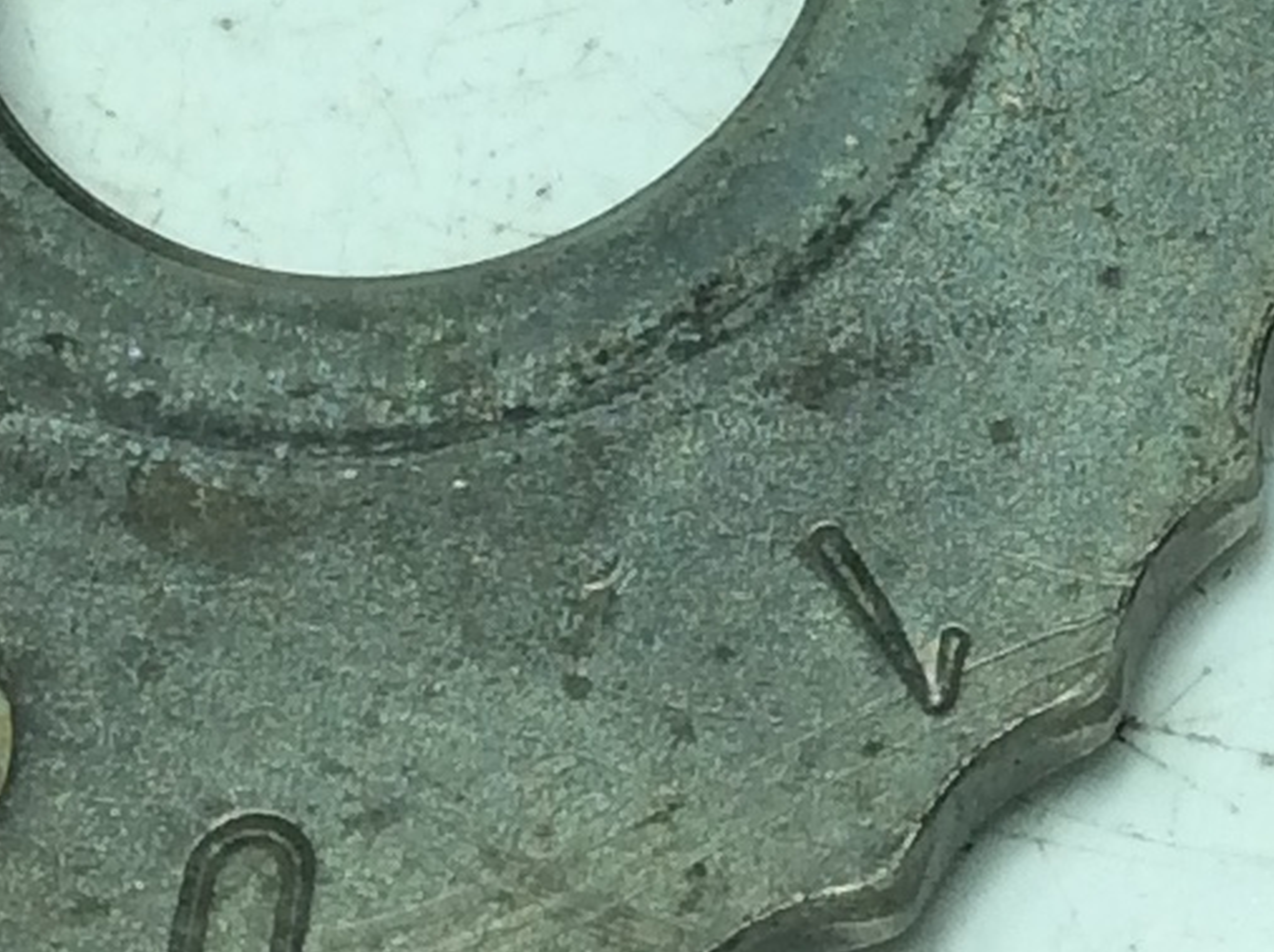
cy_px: -516
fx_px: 6027
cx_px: 1329
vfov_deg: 8.8
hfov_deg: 11.9
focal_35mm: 164
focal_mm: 3.3
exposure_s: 1/454
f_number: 2.4
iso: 32
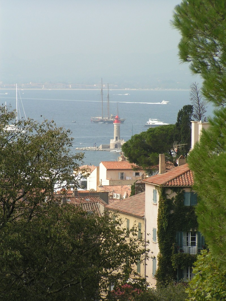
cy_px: 150
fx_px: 1794
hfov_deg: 7.2
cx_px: 113
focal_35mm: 206
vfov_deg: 9.6
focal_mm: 31.5
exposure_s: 1/400
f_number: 5.6
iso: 50
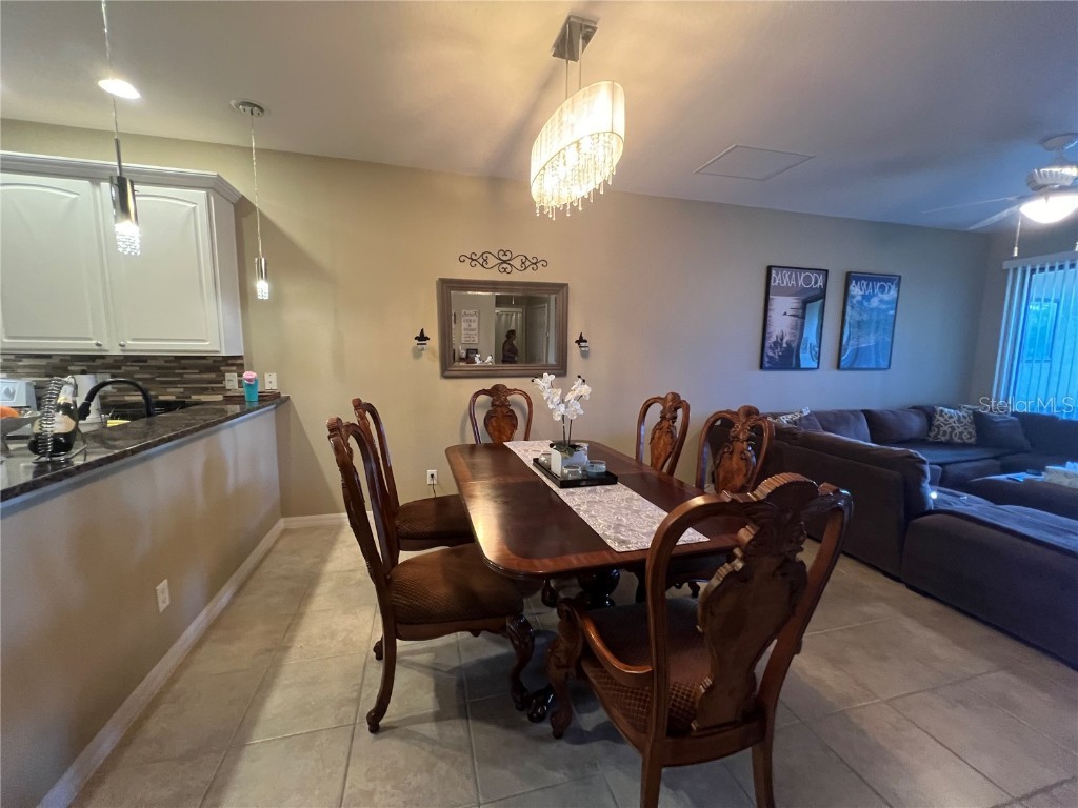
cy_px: 404
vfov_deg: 89.9
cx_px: 539
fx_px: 405
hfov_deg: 106.2
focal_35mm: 13
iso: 500
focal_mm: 1.57
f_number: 1.8
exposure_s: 1/60
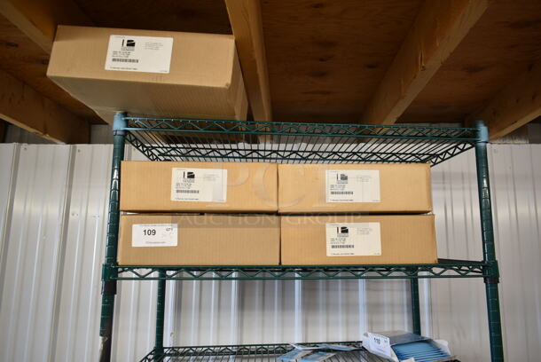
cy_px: 181
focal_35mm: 27
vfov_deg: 48.0
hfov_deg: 67.3
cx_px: 270
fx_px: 406
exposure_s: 1/30
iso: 200
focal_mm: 18
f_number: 3.5
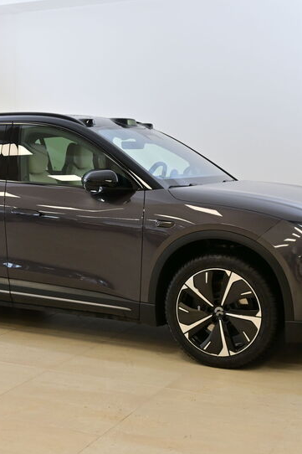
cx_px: 108
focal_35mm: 56
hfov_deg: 24.0
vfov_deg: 35.6
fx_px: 707
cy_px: 230
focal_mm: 24.5
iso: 400
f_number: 5
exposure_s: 1/100
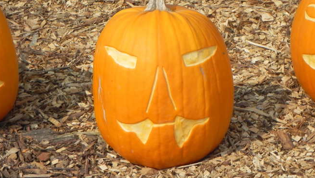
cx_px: 164
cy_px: 80
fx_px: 1069
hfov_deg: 16.8
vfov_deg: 9.5
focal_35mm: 128
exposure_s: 1/446
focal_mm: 18.8
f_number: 8
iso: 160
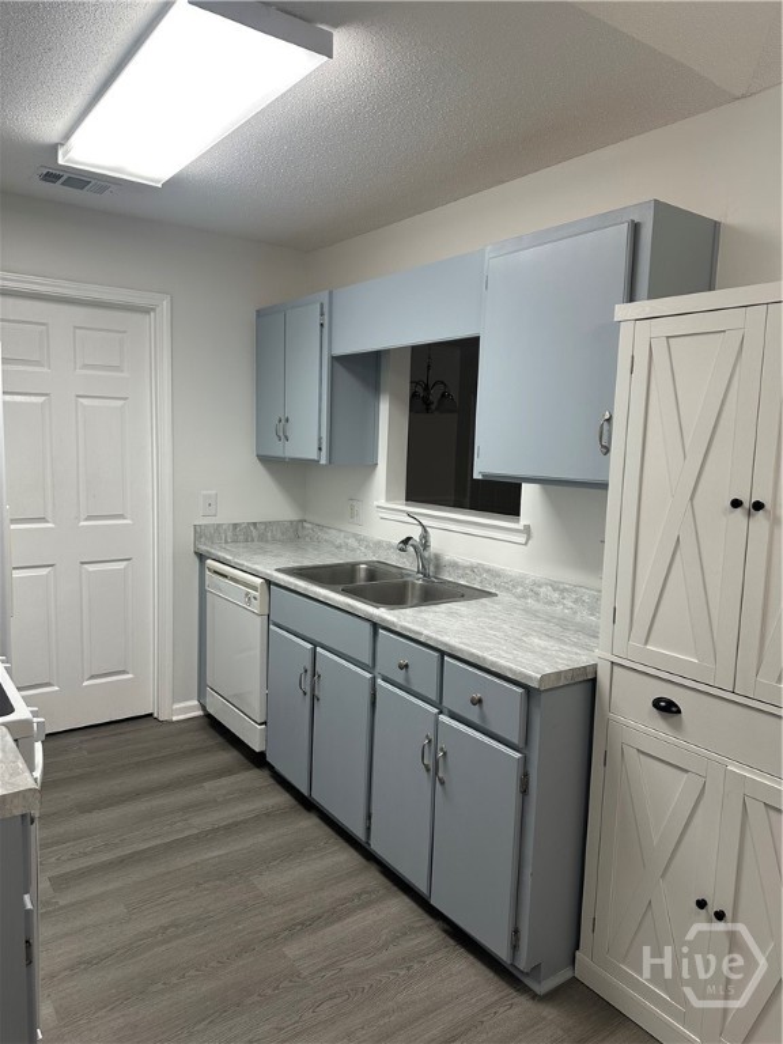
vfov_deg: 71.6
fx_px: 724
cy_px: 522
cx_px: 392
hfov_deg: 56.8
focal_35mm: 24
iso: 125
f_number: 1.78
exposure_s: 1/120
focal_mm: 6.86
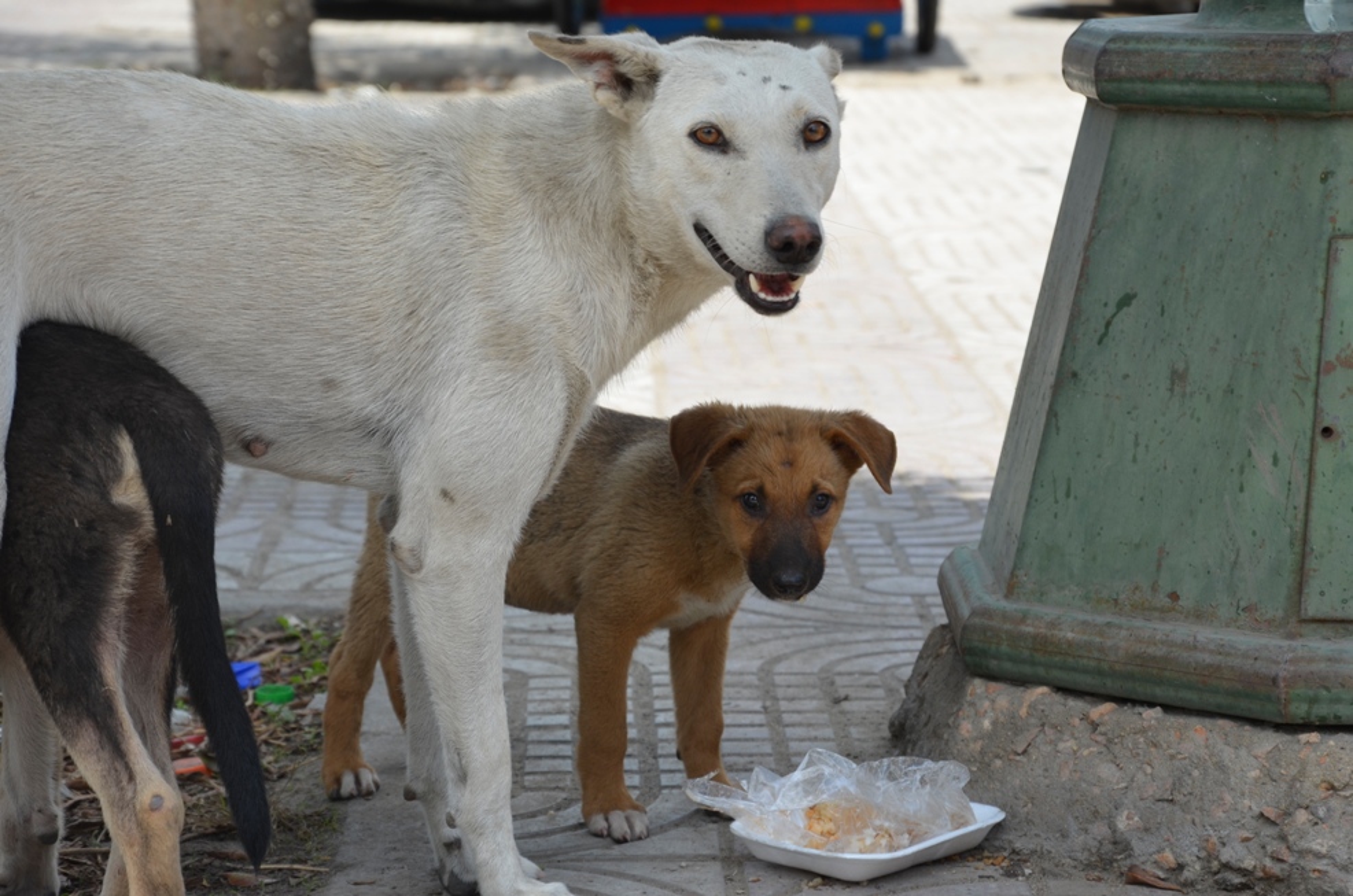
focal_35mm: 120
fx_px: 4501
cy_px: 448
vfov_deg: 11.4
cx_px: 676
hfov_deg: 17.1
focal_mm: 80
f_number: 8
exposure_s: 1/250
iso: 140
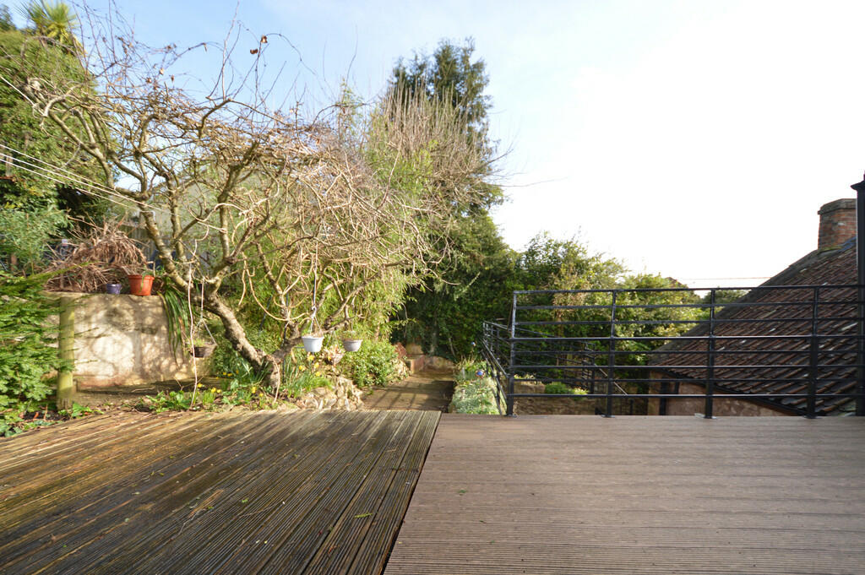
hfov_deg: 100.4
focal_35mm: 15
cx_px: 432
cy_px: 288
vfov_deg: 77.2
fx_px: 360
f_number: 4
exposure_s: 1/200
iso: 100
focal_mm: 10
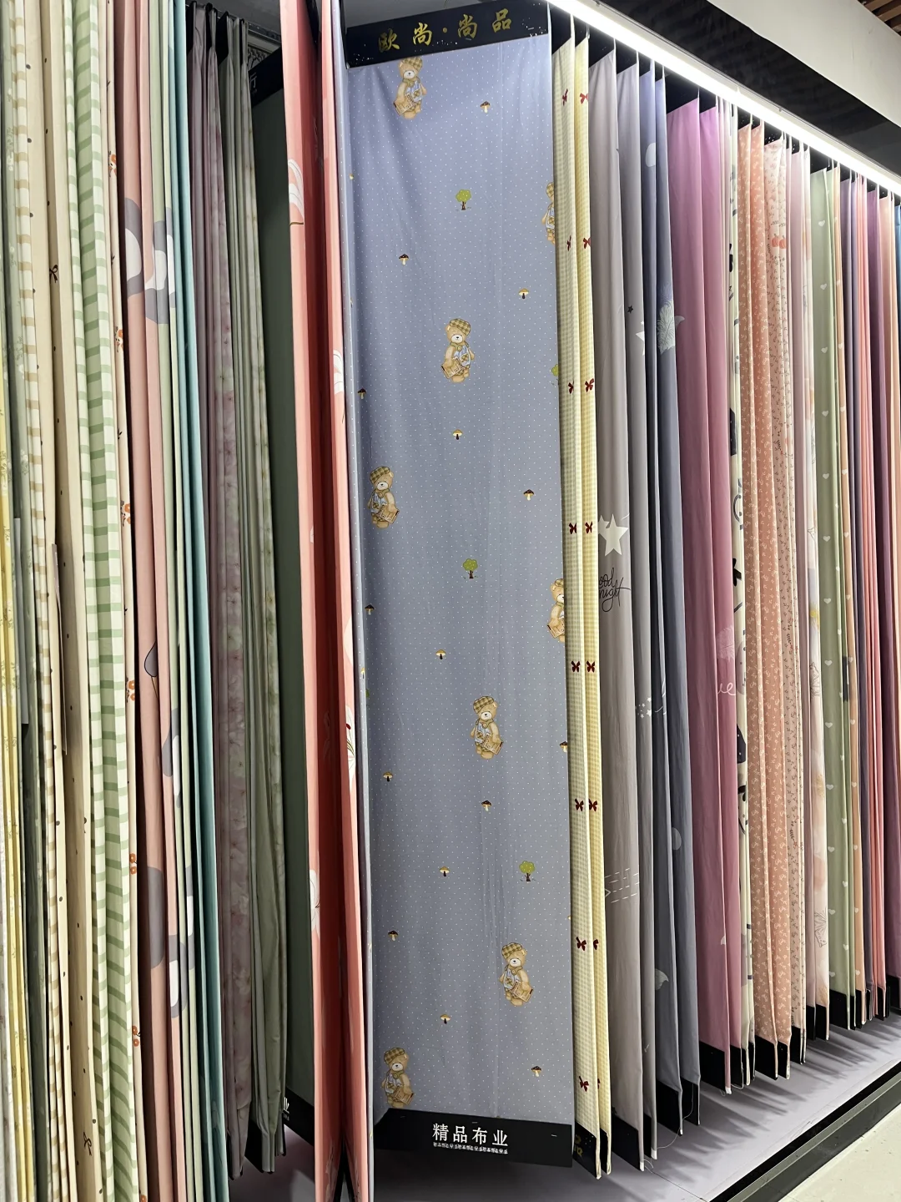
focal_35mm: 26
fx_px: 902
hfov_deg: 53.1
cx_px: 450
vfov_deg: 67.3
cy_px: 601
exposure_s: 1/50
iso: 64
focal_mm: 5.1
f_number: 1.6
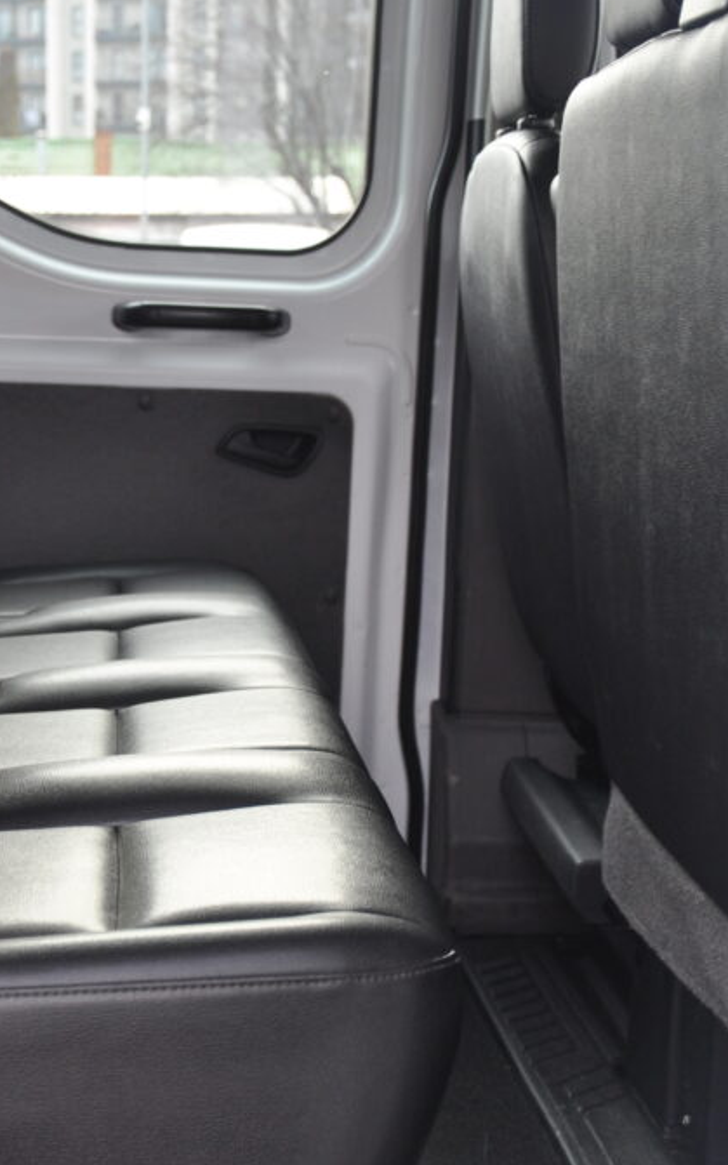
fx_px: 2221
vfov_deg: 29.4
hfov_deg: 18.4
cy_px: 577
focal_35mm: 70
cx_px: 149
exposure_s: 1/50
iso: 400
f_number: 4.2
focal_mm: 30
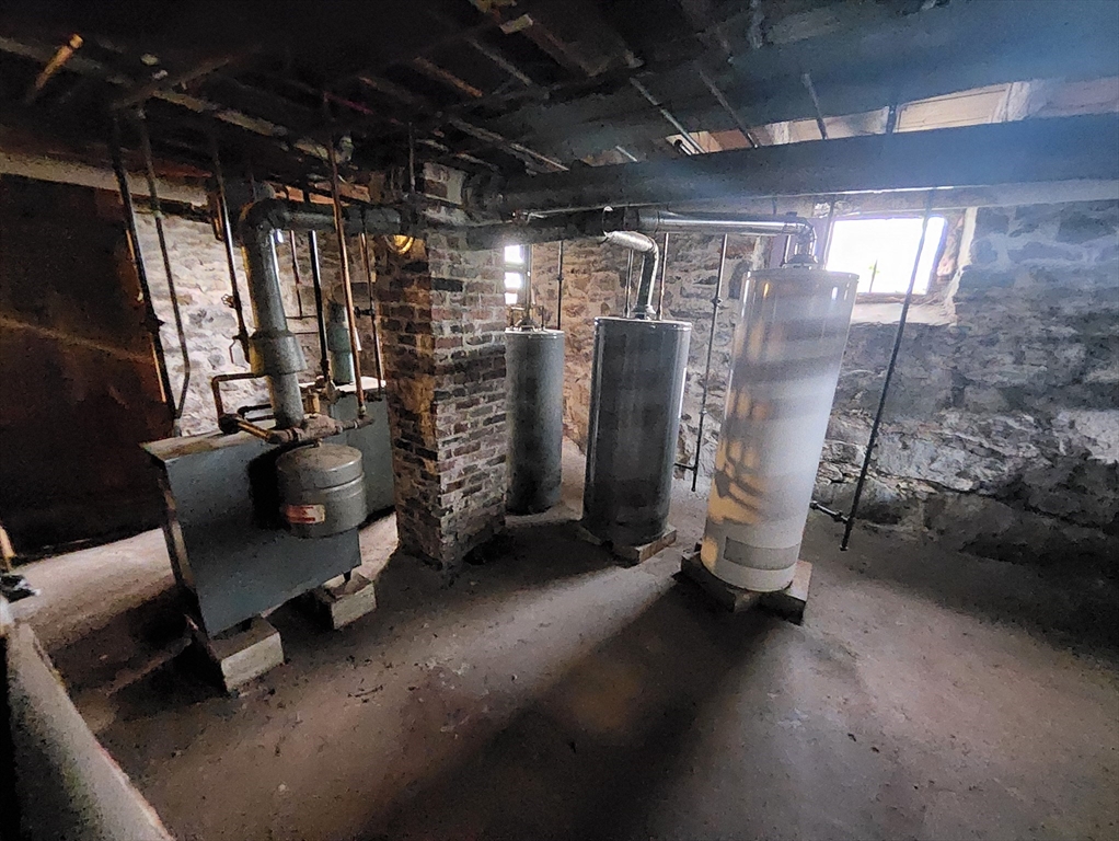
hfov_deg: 106.1
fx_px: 421
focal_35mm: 13
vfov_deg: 90.0
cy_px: 420
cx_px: 560
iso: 2500
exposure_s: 1/20
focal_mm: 1.13
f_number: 2.2
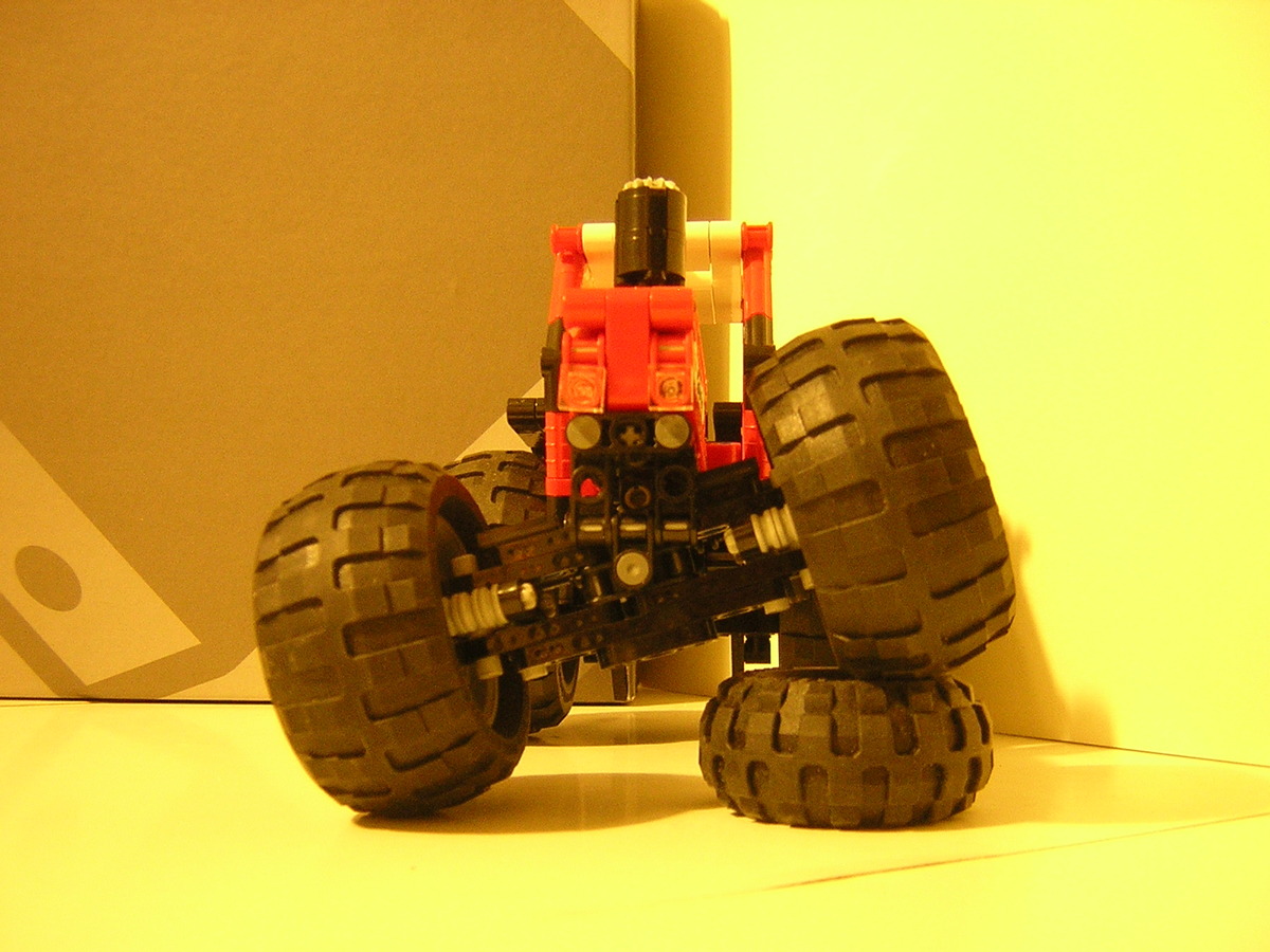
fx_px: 1321
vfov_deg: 39.7
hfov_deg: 51.4
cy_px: 476
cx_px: 635
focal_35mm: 36
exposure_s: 1/2.3
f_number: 2.6
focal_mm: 4.7
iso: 400
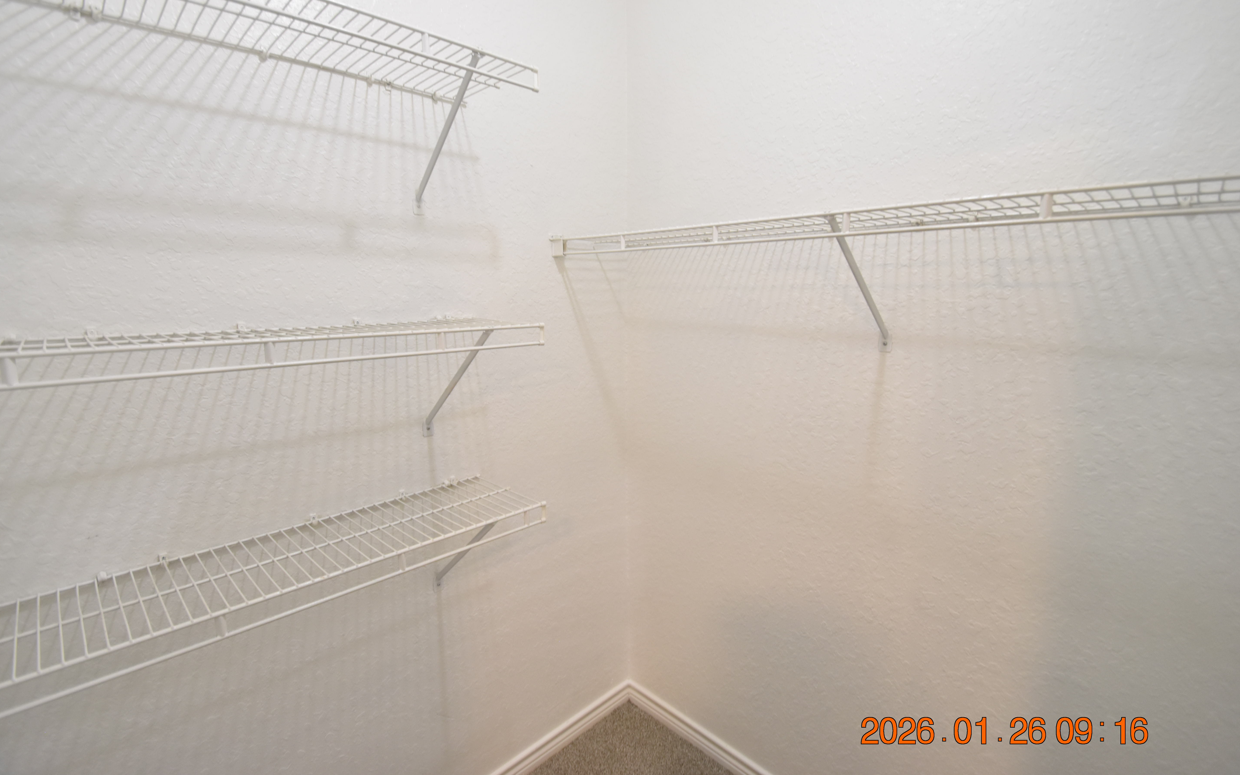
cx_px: 622
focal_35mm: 16
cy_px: 364
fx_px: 541
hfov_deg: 97.8
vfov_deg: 71.2
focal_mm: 10
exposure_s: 1/30
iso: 800
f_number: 3.5
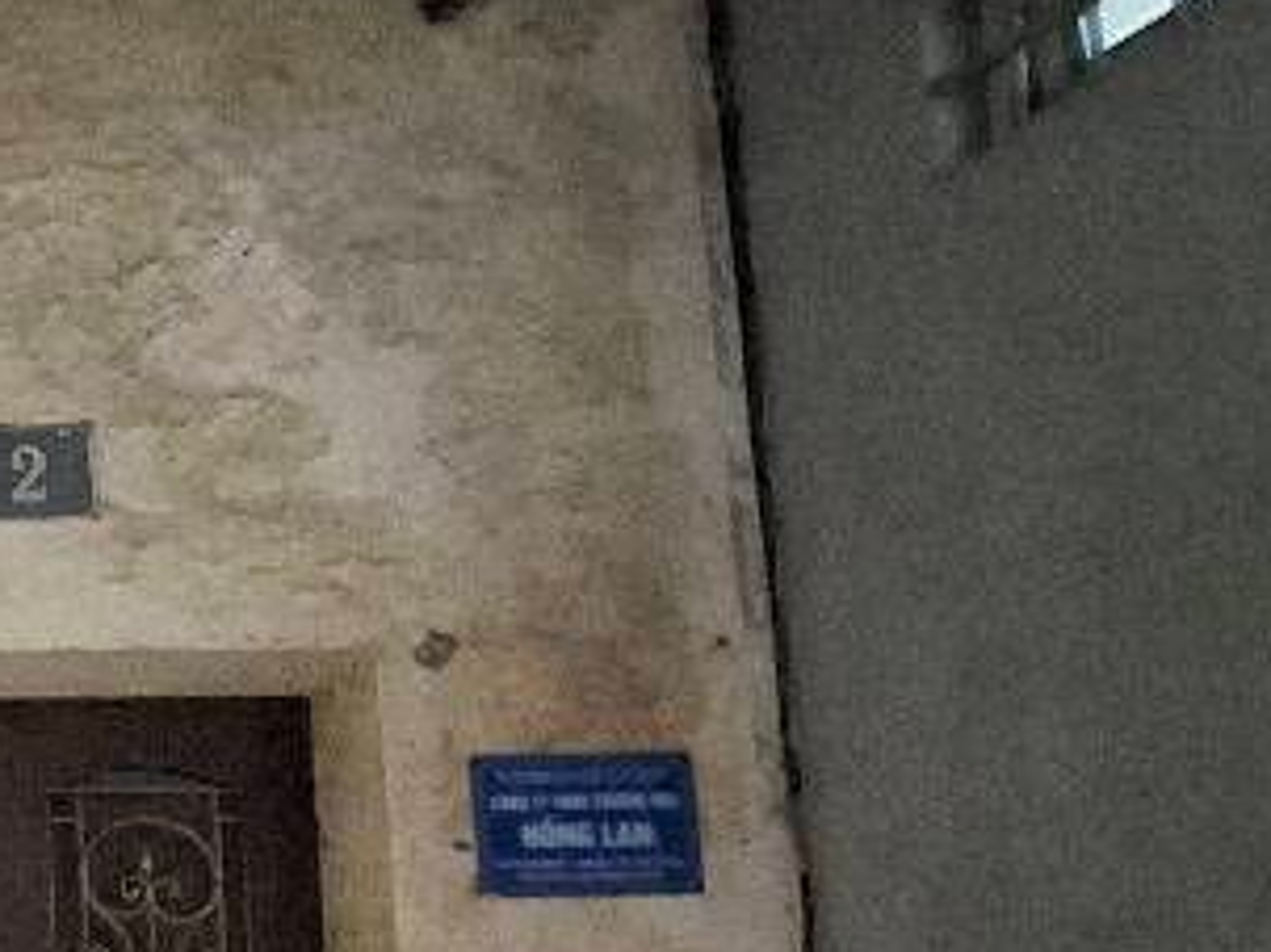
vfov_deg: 31.0
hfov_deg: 28.4
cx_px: -625
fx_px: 1615
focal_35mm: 44
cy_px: 897
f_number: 2.2
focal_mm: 1.74
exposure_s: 1/20
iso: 800
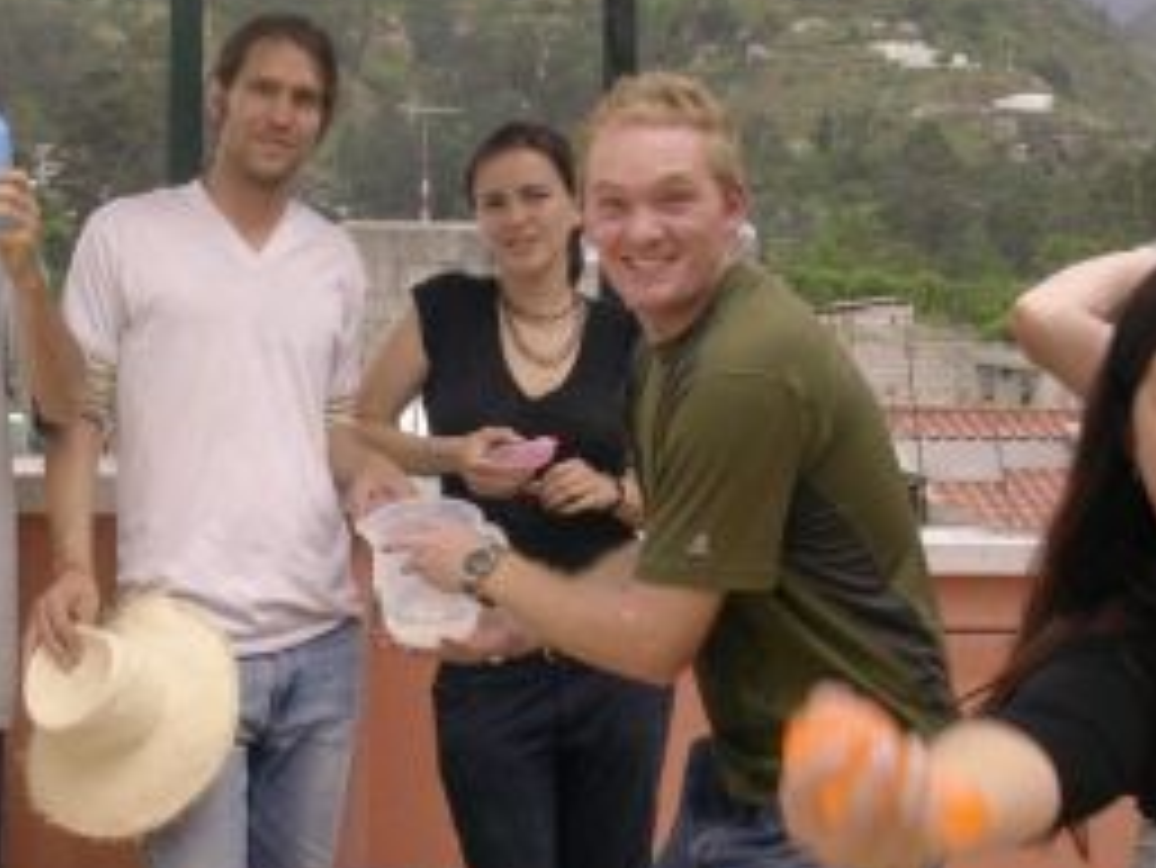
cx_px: 378
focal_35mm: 72
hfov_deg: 26.9
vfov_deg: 20.4
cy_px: 483
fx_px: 2406
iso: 70
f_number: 5.4
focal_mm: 5.6
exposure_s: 1/166
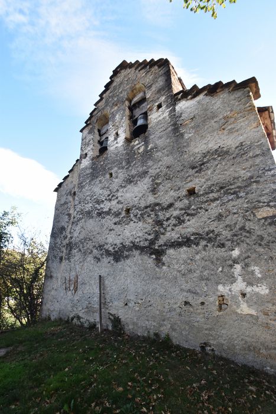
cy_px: 207
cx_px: 138
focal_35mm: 15
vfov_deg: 100.4
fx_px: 172
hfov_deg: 77.4
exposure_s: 1/200
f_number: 7.1
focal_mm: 10
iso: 400
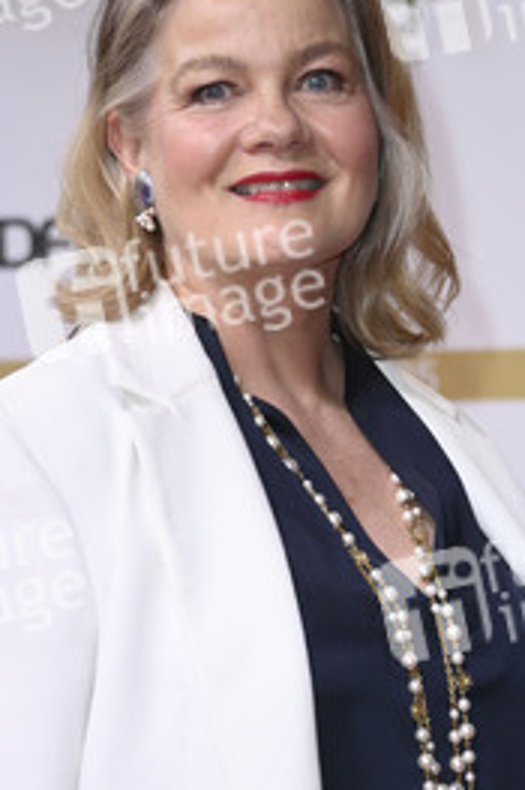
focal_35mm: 259
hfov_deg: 5.3
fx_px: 5673
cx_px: 258
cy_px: 442
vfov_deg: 8.0
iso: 500
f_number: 5.6
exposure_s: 1/250
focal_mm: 170
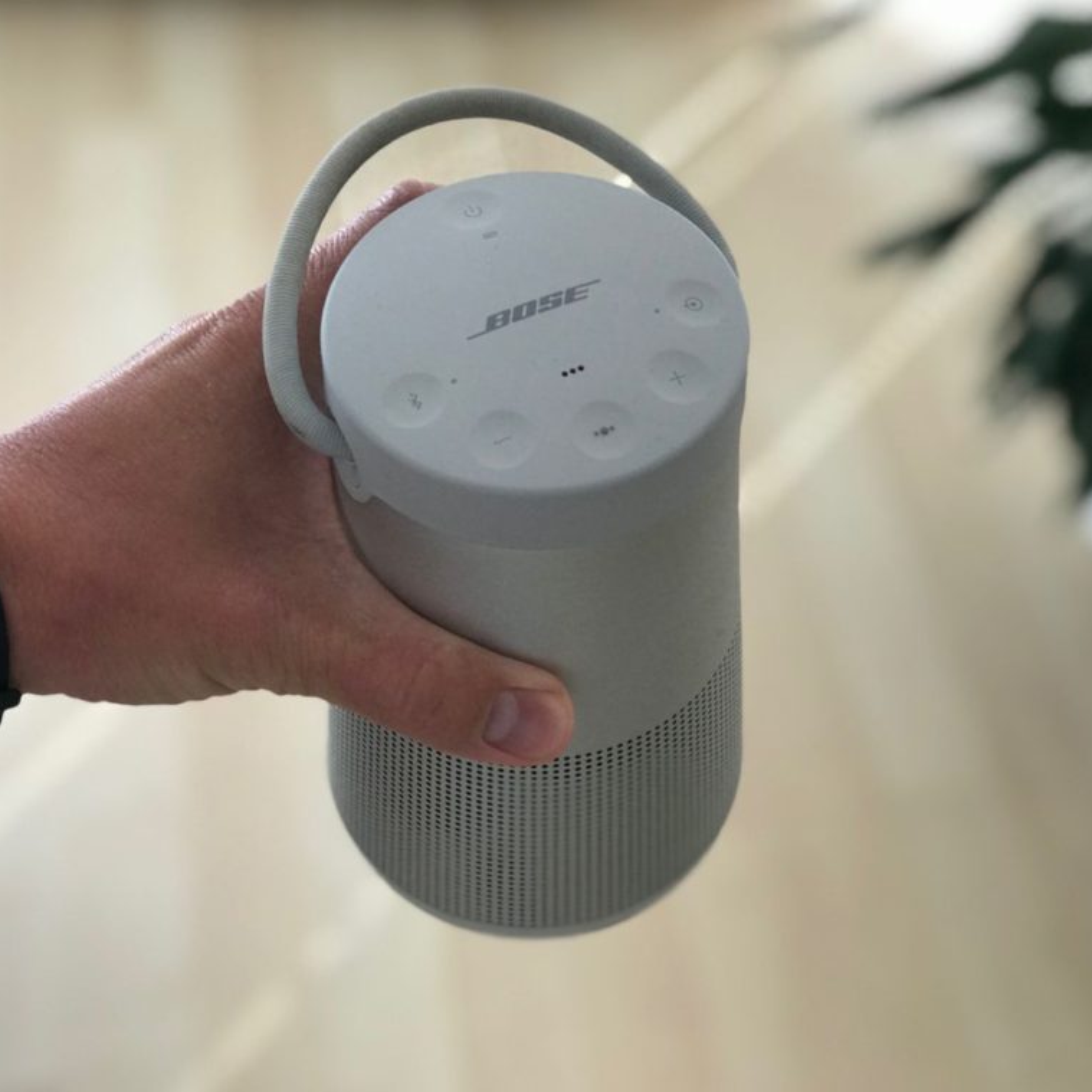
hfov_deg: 25.4
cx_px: 550
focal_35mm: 68
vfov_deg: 25.4
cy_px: 541
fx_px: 2427
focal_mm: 6.6
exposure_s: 1/50
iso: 40
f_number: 2.8
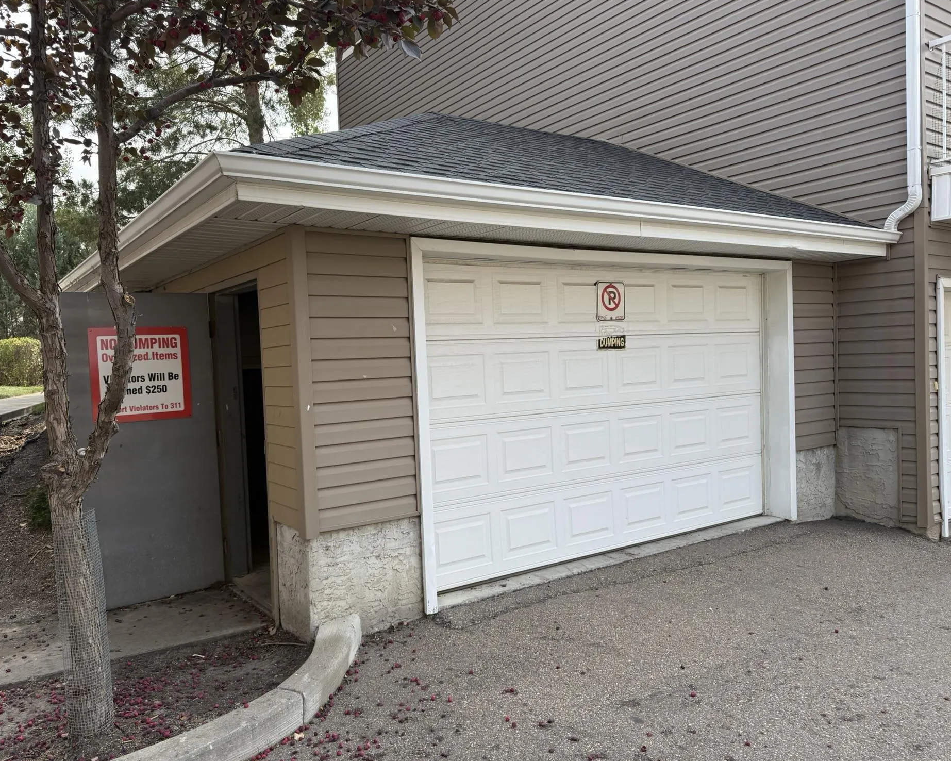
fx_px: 732
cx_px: 441
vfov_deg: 54.9
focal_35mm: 26
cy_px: 388
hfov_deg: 65.9
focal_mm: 6.76
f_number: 1.78
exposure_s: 1/1653
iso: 100
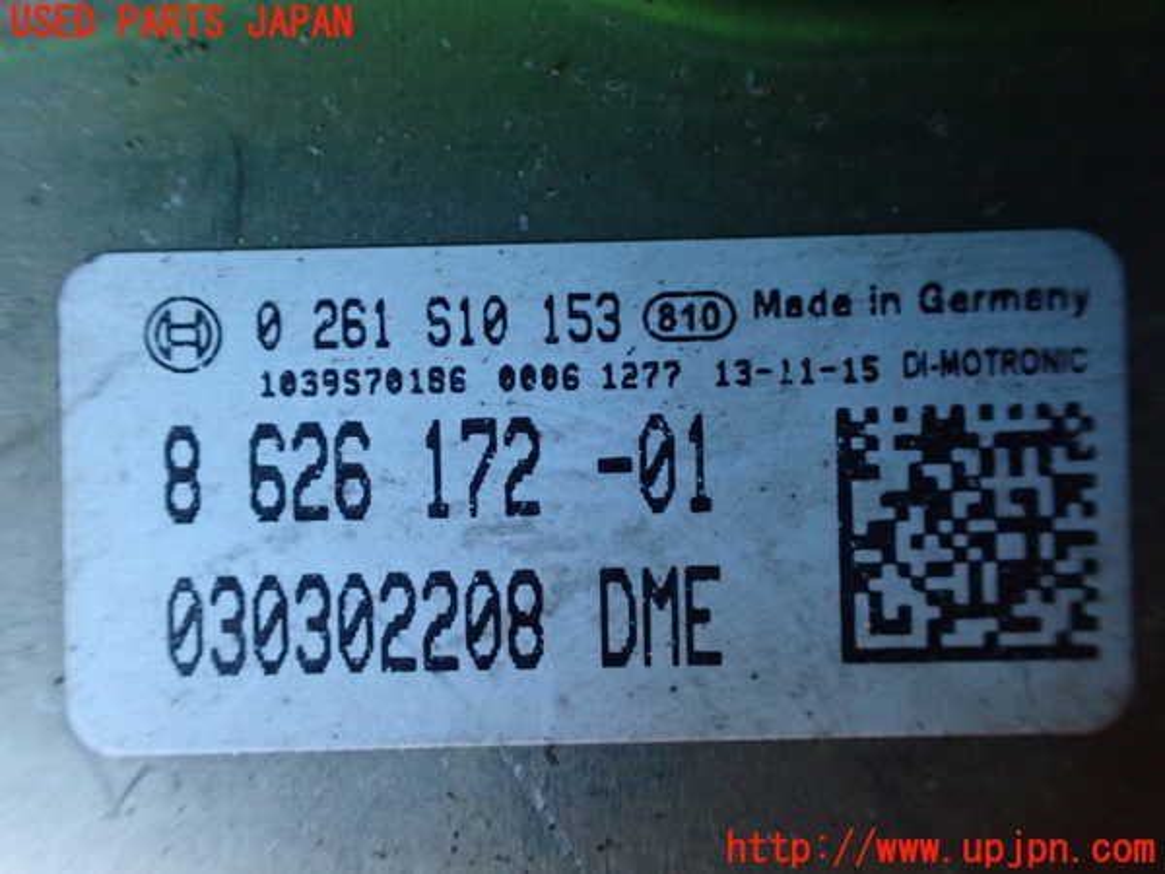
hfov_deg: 60.0
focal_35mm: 30
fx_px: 1010
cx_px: 582
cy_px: 437
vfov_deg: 46.8
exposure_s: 1/30
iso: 1000
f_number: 2.3
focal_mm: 5.4
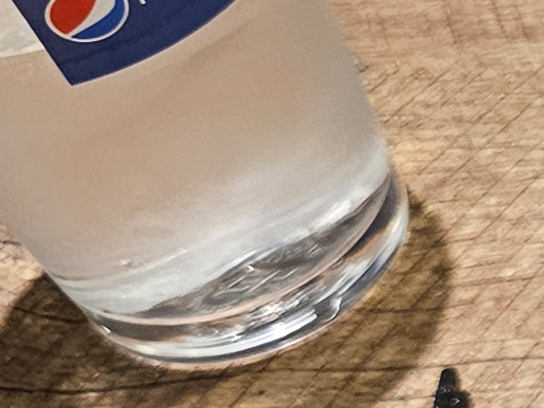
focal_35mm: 166
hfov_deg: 9.2
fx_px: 2610
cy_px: 324
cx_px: 1711
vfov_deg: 8.9
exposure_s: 1/120
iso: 160
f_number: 1.7
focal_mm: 6.3
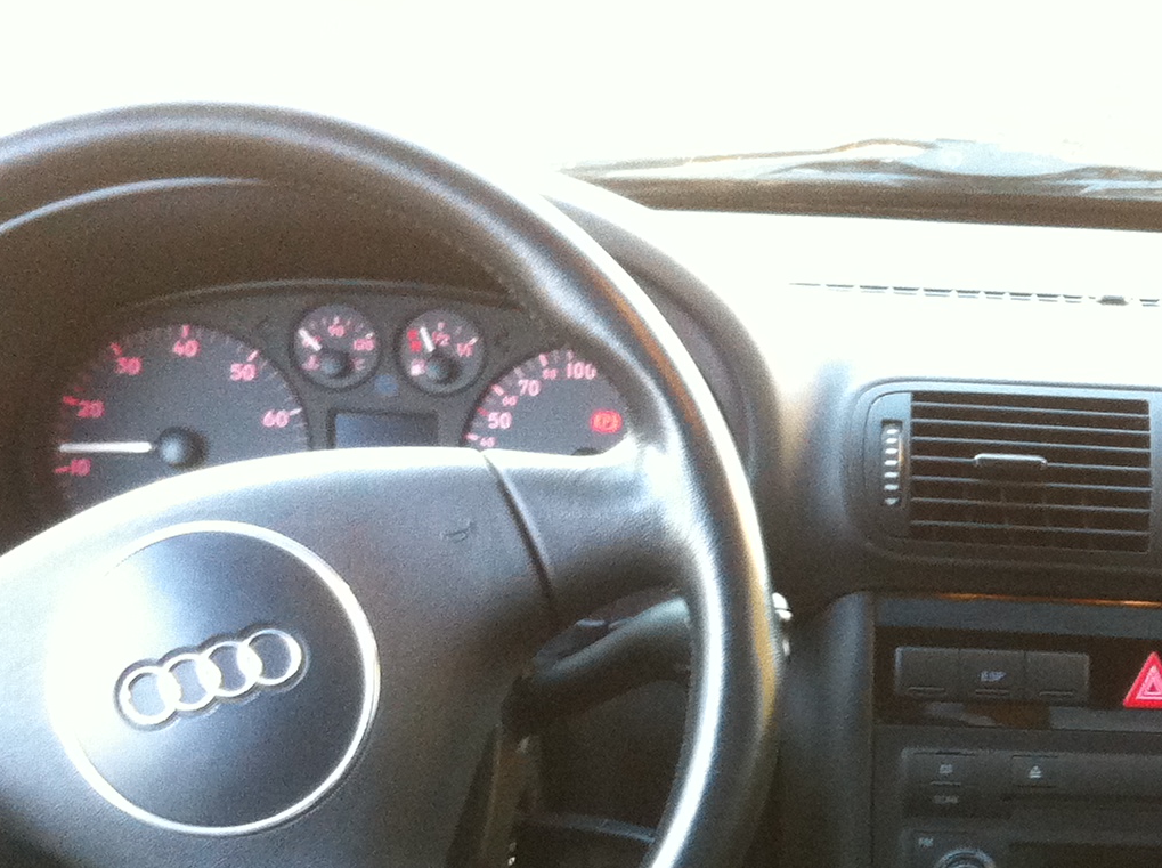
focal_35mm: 89
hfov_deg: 21.1
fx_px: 2983
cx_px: 1214
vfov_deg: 16.0
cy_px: 996
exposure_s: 1/15
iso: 200
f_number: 2.8
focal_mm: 3.85
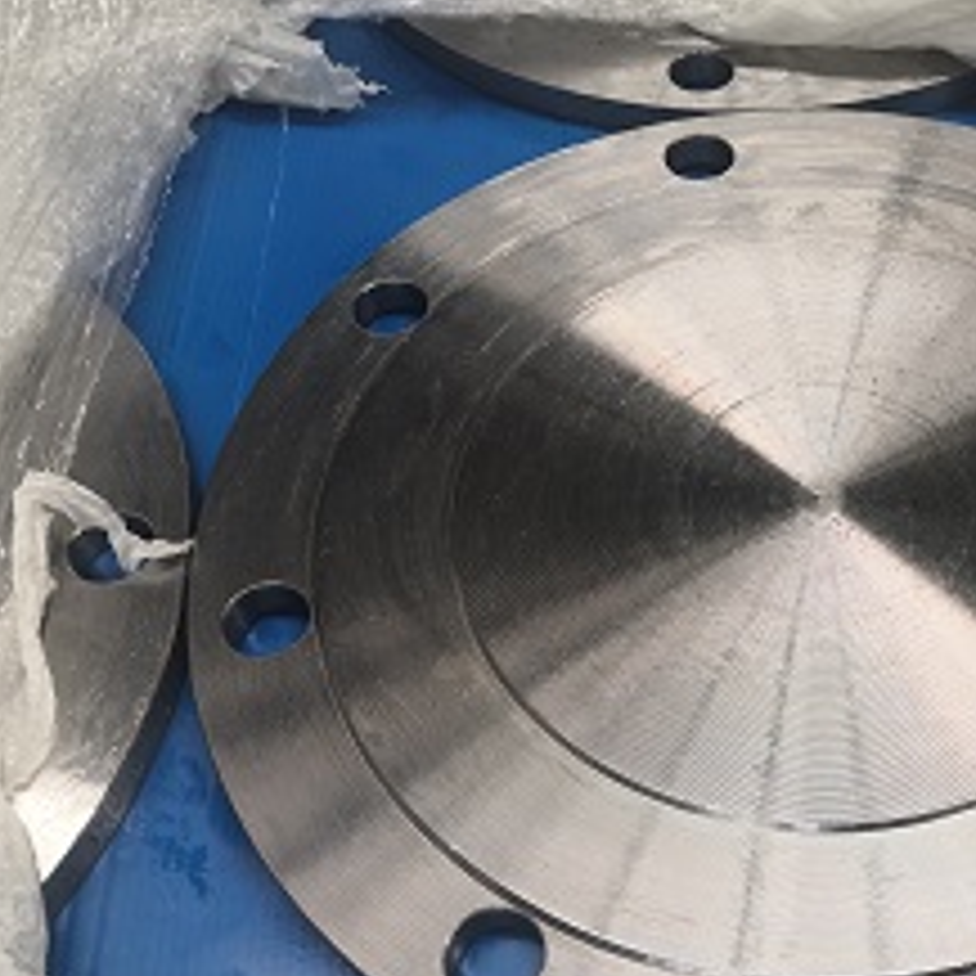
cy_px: 657
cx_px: 801
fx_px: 1404
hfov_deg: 36.8
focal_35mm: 44
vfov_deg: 37.9
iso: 64
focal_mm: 3.95
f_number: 1.8
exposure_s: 1/50
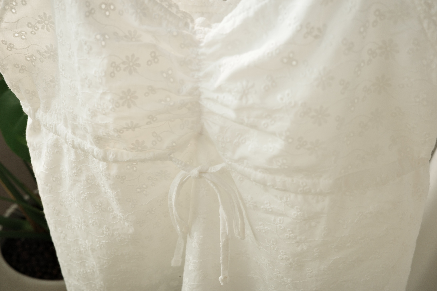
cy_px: 146
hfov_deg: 48.5
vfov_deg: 33.4
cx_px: 218
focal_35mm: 40
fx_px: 486
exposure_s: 1/160
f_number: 3.2
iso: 200
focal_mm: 26
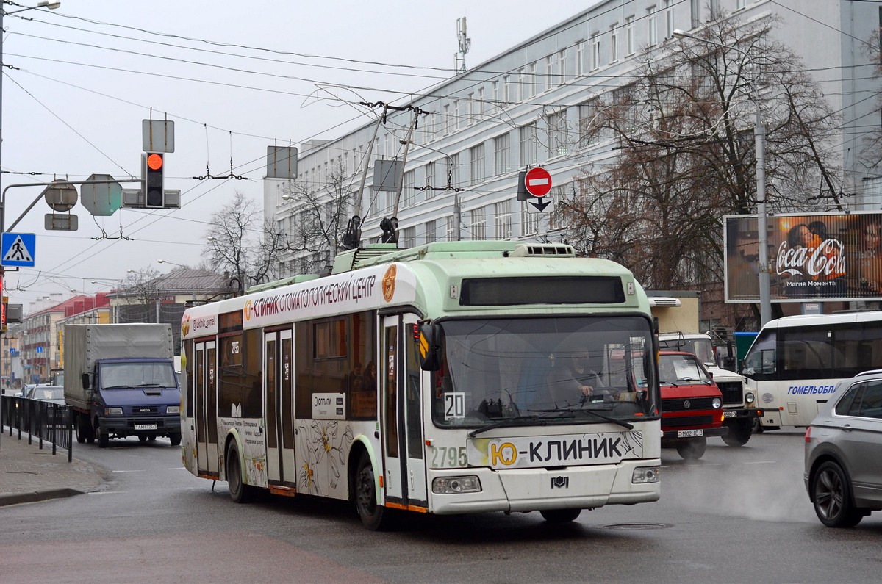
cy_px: 292
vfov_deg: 18.1
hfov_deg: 27.0
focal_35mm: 75
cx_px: 441
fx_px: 1834
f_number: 3.2
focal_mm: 50
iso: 200
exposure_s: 1/320
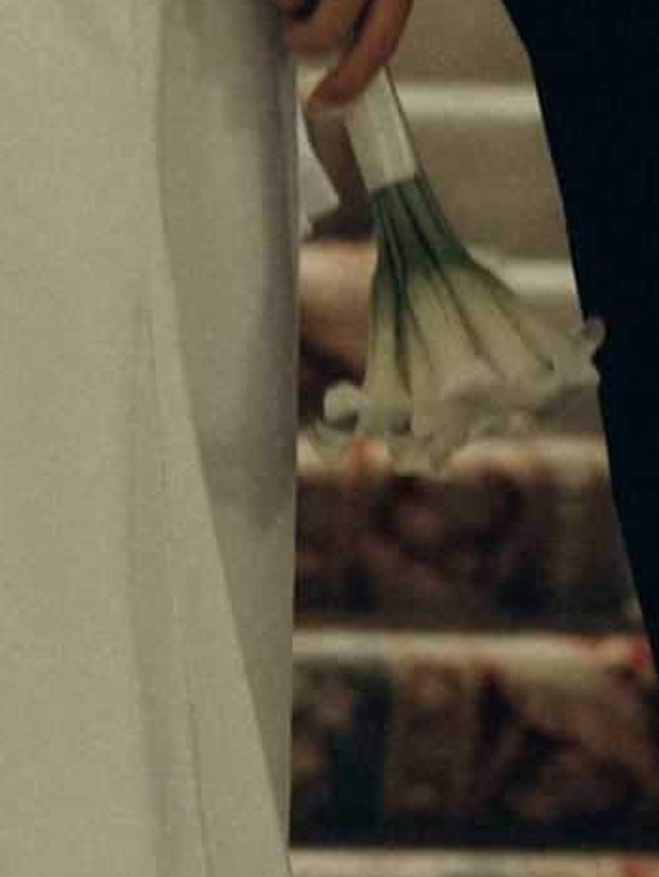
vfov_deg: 2.9
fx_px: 17219
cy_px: -480
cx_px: 110
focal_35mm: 679
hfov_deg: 2.2
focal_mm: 85
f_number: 1.6
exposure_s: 1/125
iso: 400
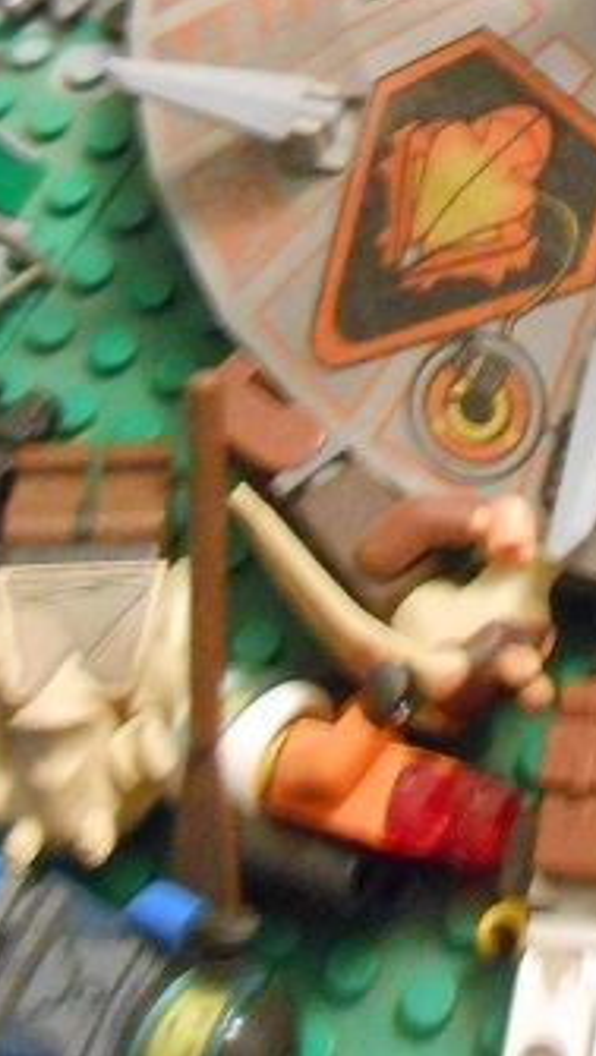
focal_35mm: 78
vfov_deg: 26.3
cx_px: 820
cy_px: 120
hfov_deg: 14.7
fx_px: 2186
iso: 800
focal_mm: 5.3
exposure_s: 1/1.6
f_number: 3.8
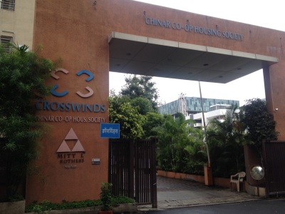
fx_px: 288
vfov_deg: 40.7
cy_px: 107
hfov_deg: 52.6
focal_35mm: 35
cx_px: 142
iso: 50
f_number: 2.4
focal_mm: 4.28
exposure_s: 1/310
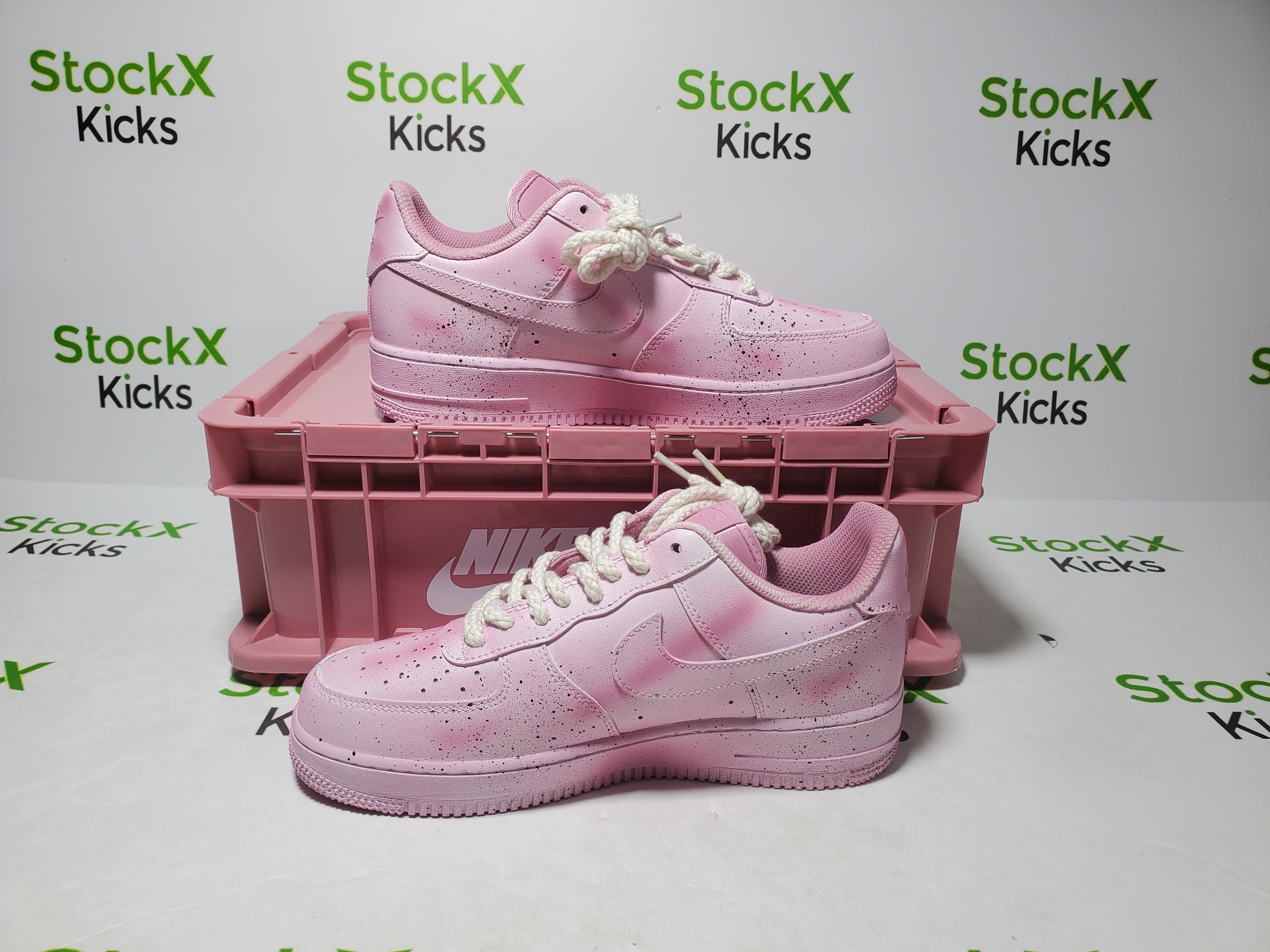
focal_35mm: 26
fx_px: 954
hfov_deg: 67.3
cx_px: 635
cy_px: 476
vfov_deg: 53.1
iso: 50
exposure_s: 1/244
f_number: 2.4
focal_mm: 4.3
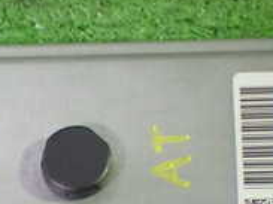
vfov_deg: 9.0
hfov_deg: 12.0
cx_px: 66
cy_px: 219
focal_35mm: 164
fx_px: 1293
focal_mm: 9.01
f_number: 3.2
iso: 1250
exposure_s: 1/50
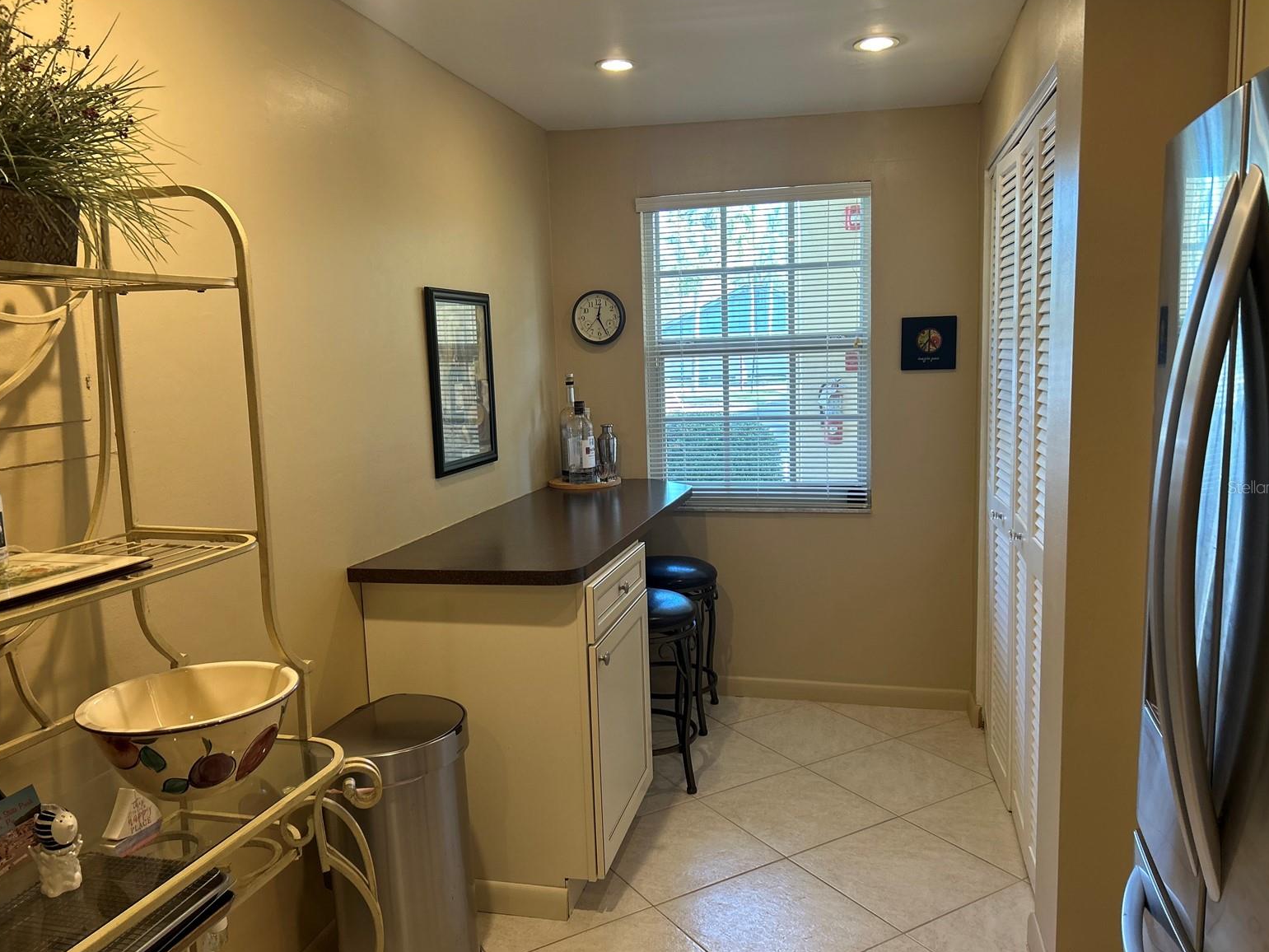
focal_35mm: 27
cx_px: 646
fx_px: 990
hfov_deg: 65.3
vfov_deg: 51.4
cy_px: 487
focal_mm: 5.7
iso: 125
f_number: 1.5
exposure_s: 1/120
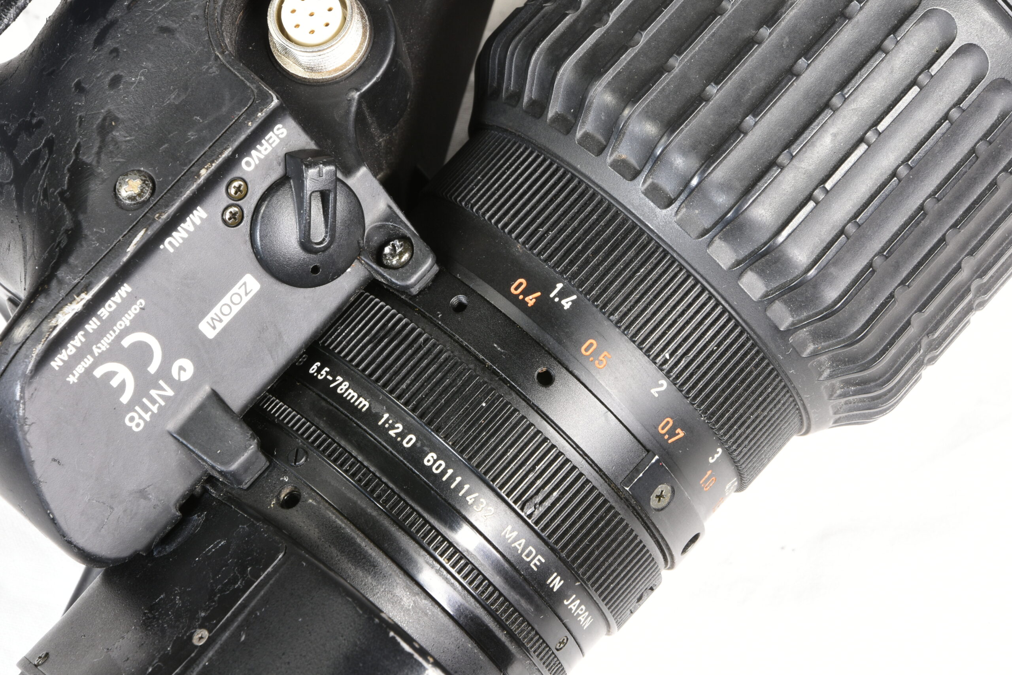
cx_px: 506
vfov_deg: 8.7
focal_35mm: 158
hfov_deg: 13.0
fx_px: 4428
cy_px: 338
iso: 400
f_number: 20
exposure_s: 1/5
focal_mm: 105
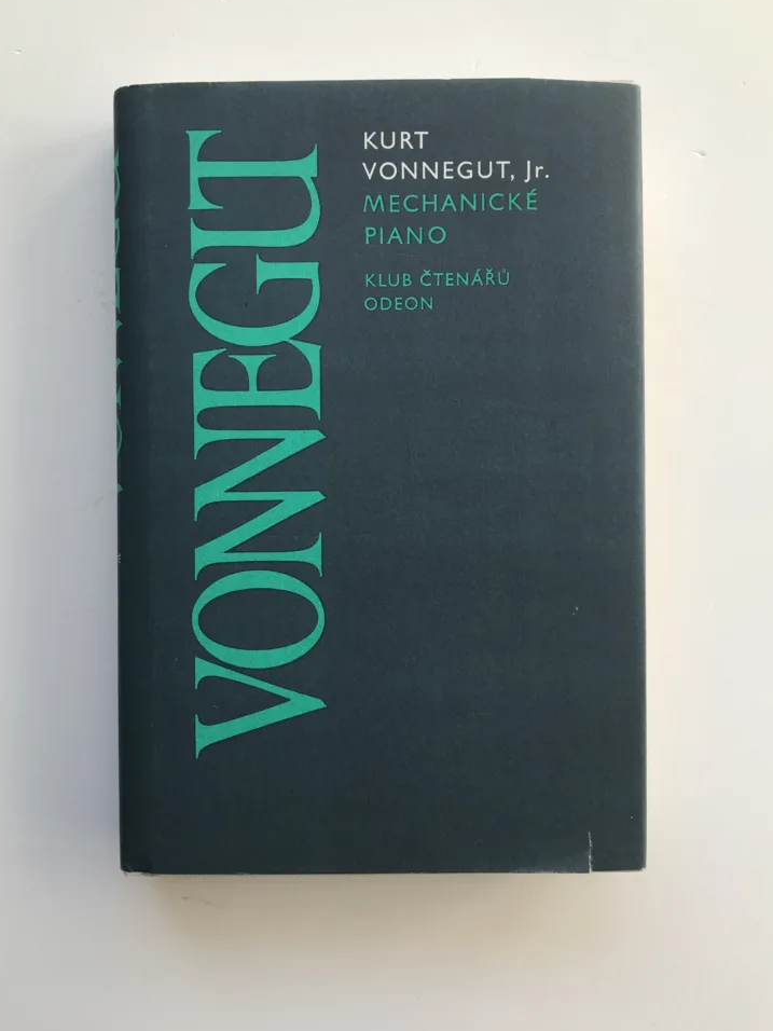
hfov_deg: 46.8
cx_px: 371
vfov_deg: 59.9
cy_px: 485
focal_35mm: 30
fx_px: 893
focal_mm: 3.99
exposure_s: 1/119
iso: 20
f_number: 1.8
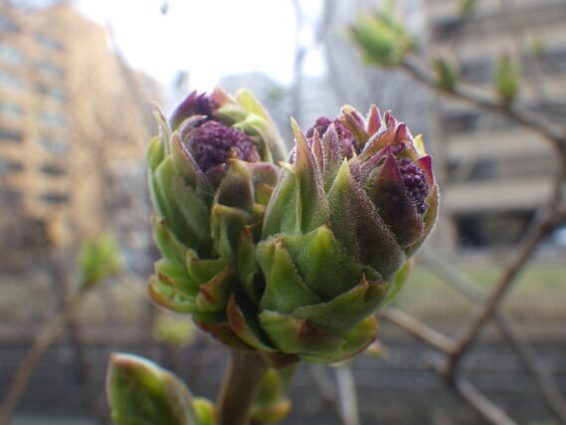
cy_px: 212
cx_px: 283
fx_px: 556
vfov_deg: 41.8
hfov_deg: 53.9
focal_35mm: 34
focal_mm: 6.1
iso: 125
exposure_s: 1/200
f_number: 4.6
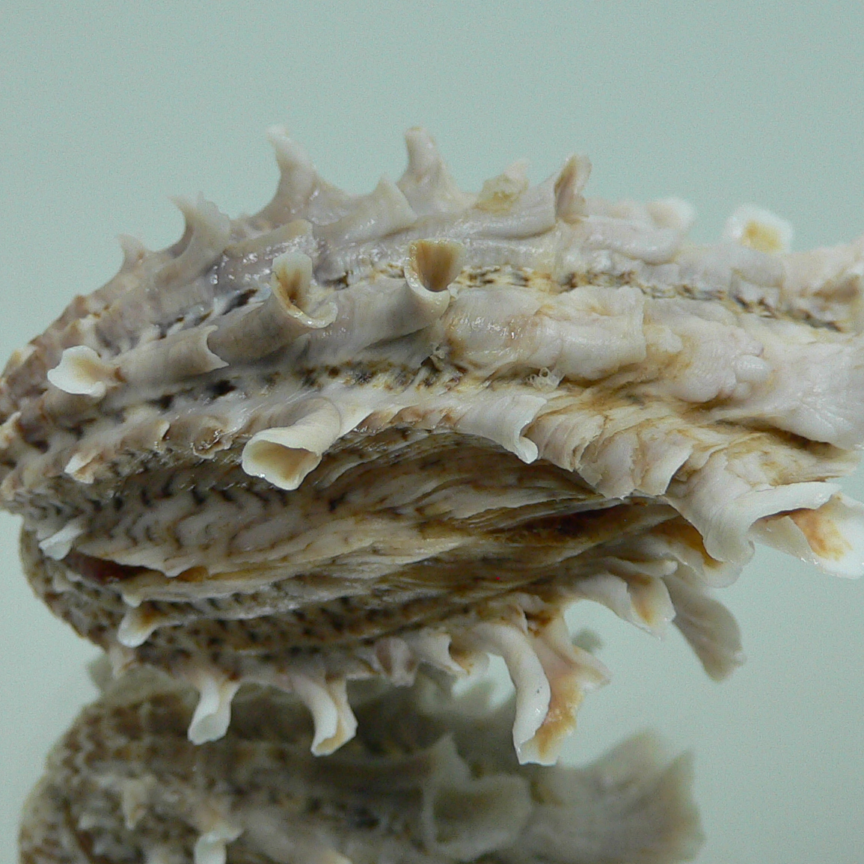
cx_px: 414
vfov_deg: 31.6
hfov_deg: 31.6
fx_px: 1525
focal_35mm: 54
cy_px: 467
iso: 100
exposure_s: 1/60
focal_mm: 4.6
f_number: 2.8
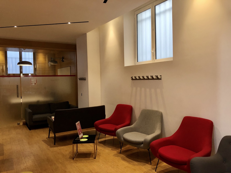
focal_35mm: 28
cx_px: 116
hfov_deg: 63.4
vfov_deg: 49.7
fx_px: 187
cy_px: 86
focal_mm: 4
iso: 32
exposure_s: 1/33
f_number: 1.8
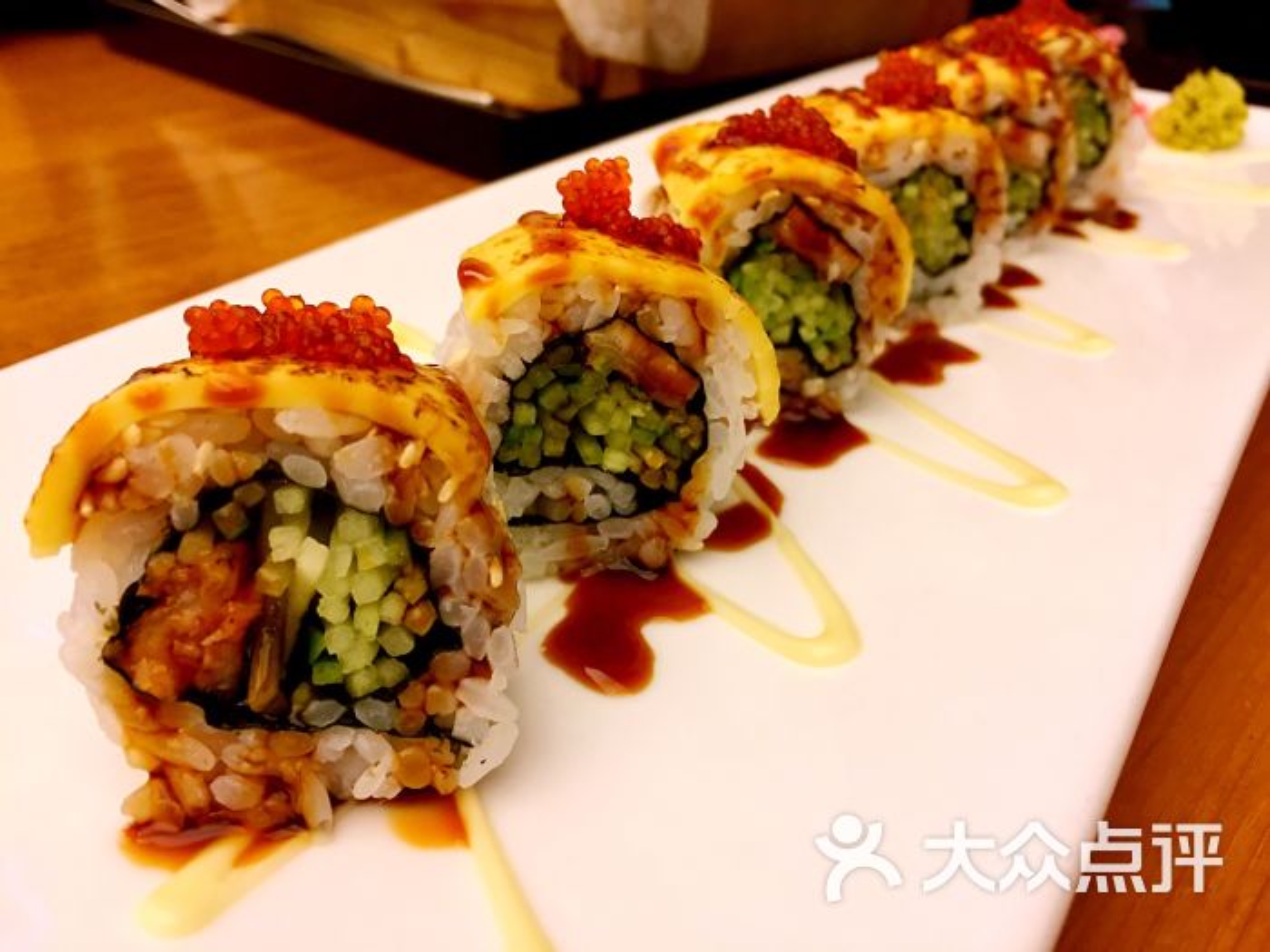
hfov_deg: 61.7
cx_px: 635
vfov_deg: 48.2
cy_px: 476
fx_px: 1064
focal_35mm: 29
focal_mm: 4.15
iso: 64
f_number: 2.2
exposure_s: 1/33
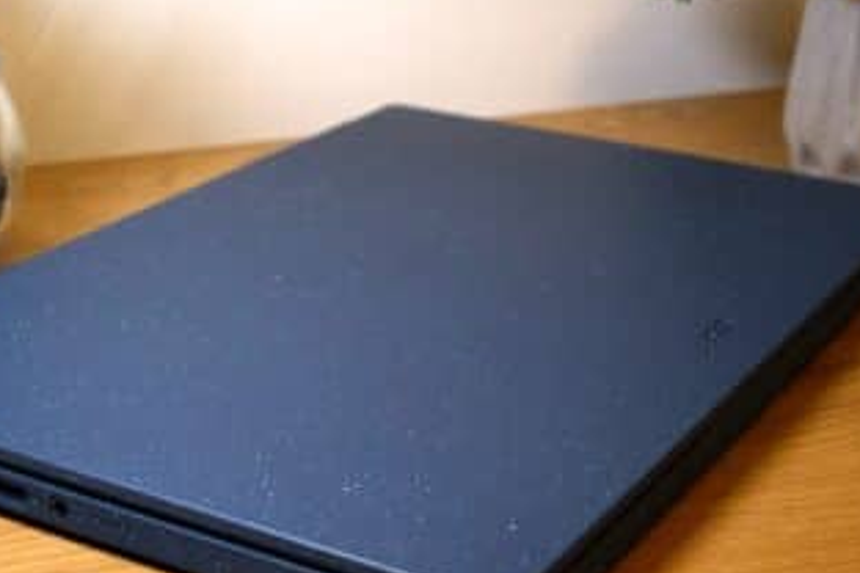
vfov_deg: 19.4
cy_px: 325
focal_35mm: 70
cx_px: 372
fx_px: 1672
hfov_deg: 28.8
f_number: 8
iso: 1600
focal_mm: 37.6
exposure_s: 1/56
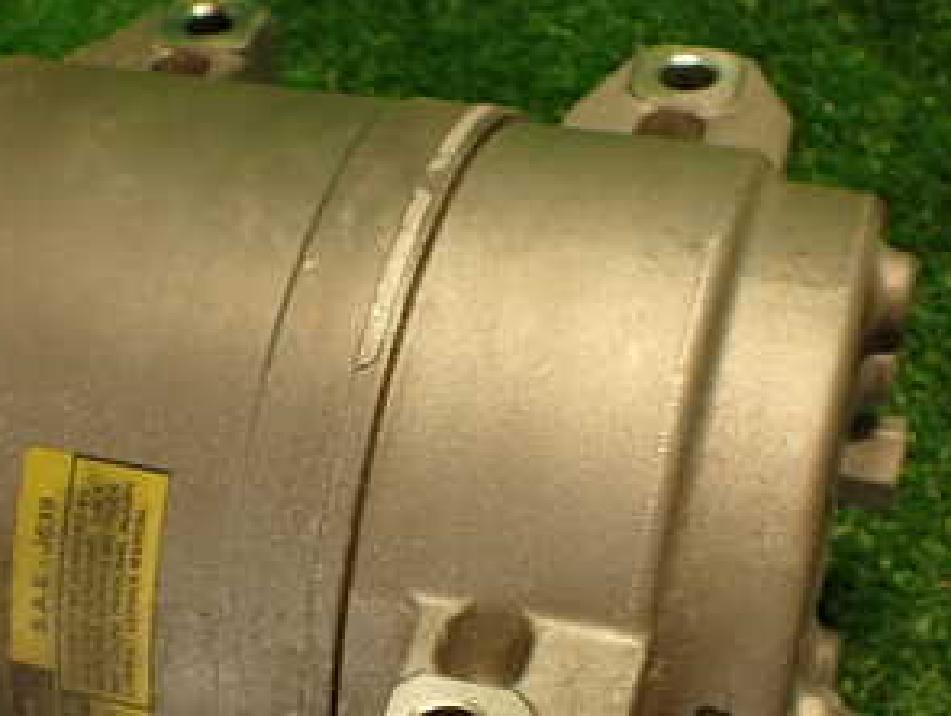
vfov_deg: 22.4
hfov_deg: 29.6
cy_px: 564
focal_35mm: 65
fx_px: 1788
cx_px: 309
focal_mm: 5.79
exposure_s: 1/30
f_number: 2.4
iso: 200
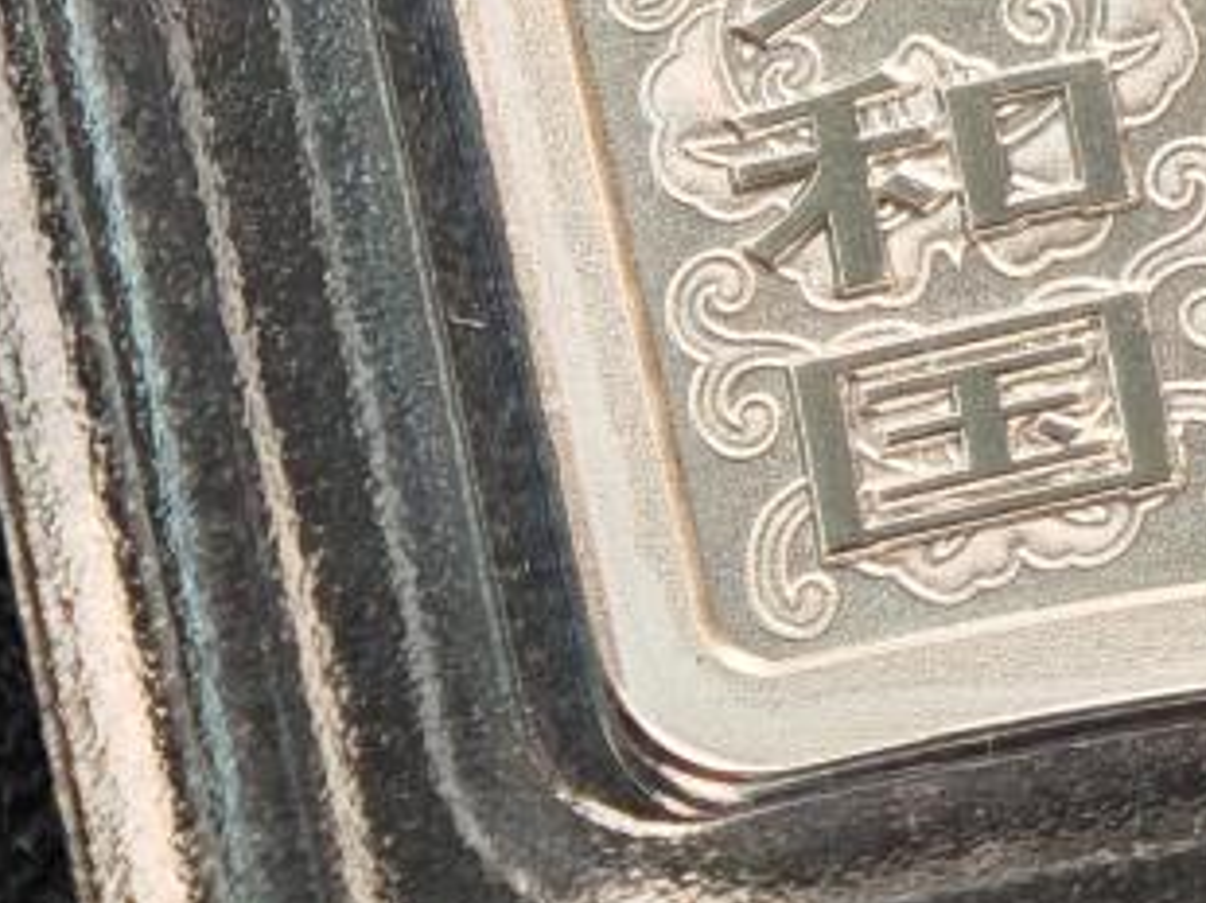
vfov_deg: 5.4
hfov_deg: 7.1
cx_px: 2050
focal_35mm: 271
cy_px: -300
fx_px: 9434
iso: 320
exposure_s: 1/87.9
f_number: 2
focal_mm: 9
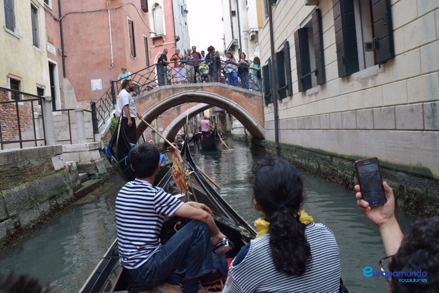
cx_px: 220
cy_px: 146
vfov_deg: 43.6
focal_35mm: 30
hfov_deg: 61.9
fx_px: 366
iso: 400
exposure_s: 1/200
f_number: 7.1
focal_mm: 20
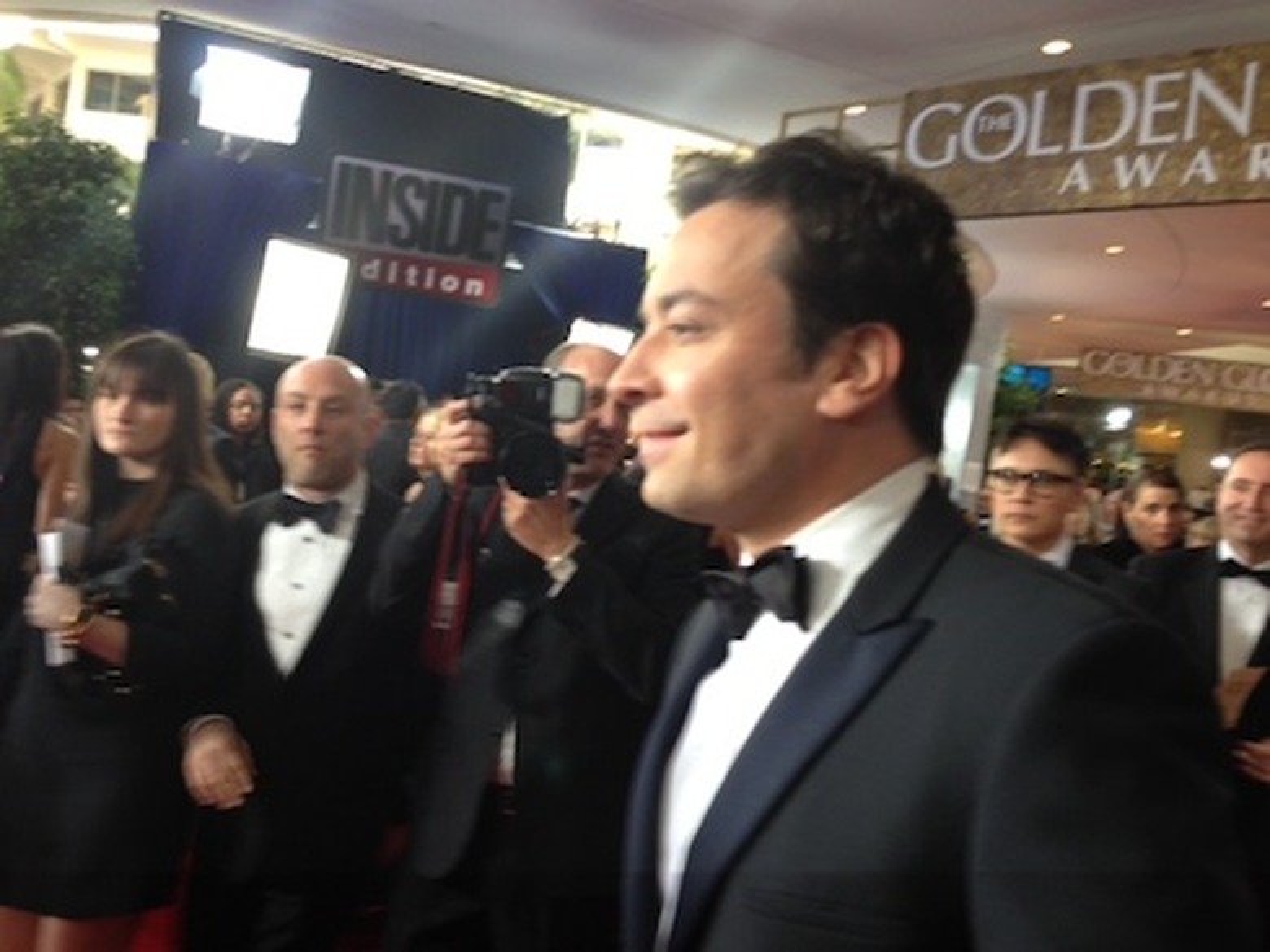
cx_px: 635
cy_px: 476
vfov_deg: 42.9
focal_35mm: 33
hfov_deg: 55.4
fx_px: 1211
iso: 50
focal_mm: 4.13
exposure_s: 1/40
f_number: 2.4
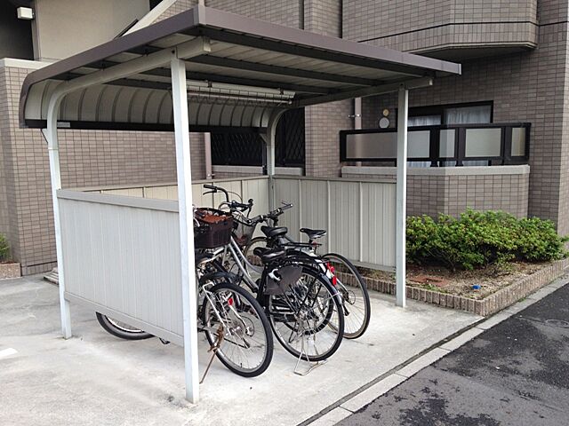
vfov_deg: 42.9
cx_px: 284
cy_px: 213
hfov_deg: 55.4
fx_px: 542
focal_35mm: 33
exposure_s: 1/261
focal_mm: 4.12
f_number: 2.4
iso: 50
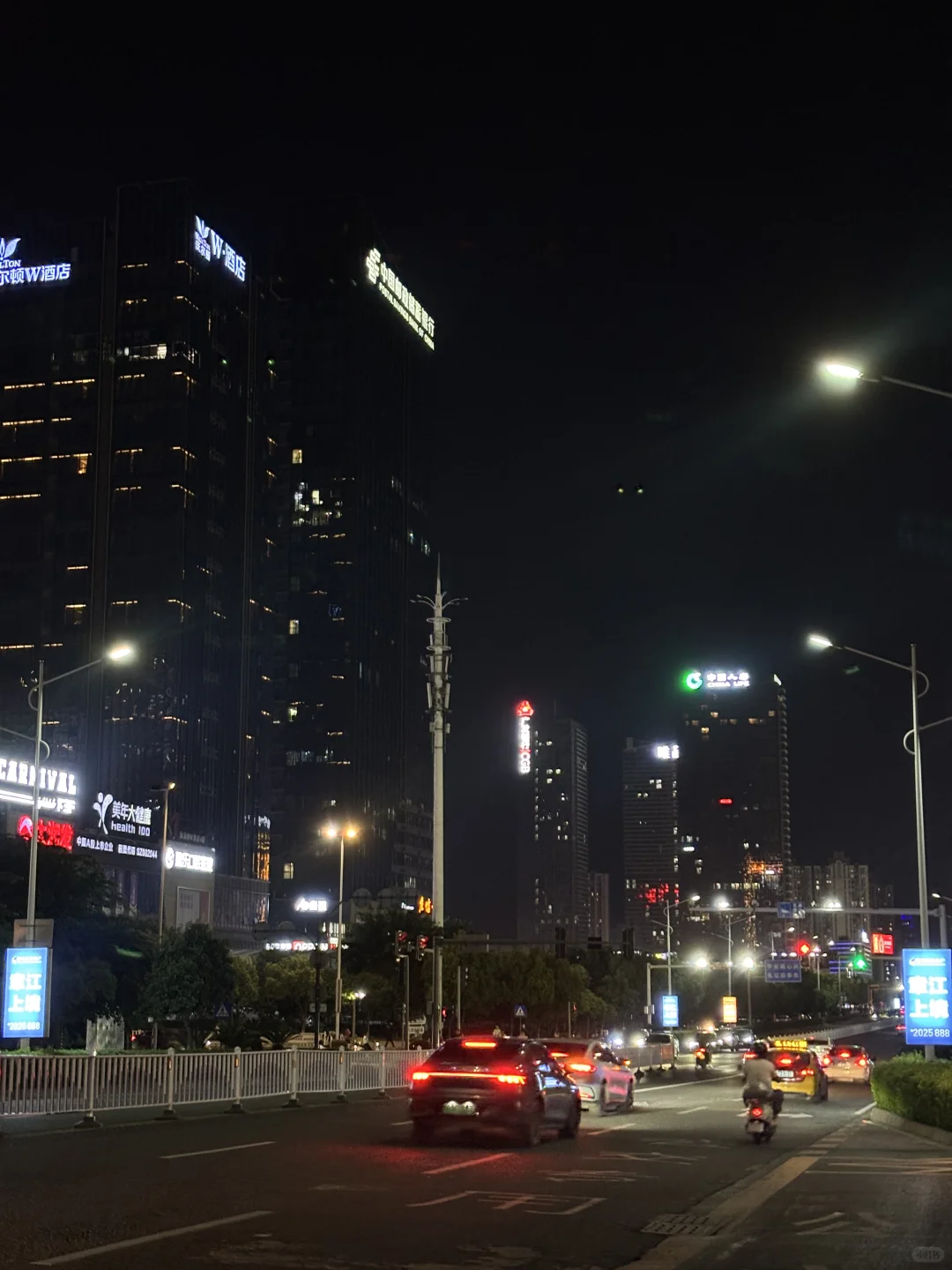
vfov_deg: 36.8
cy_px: 635
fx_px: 1907
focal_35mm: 52
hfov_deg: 28.0
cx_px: 476
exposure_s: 1/33
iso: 200
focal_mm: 5.96
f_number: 1.6
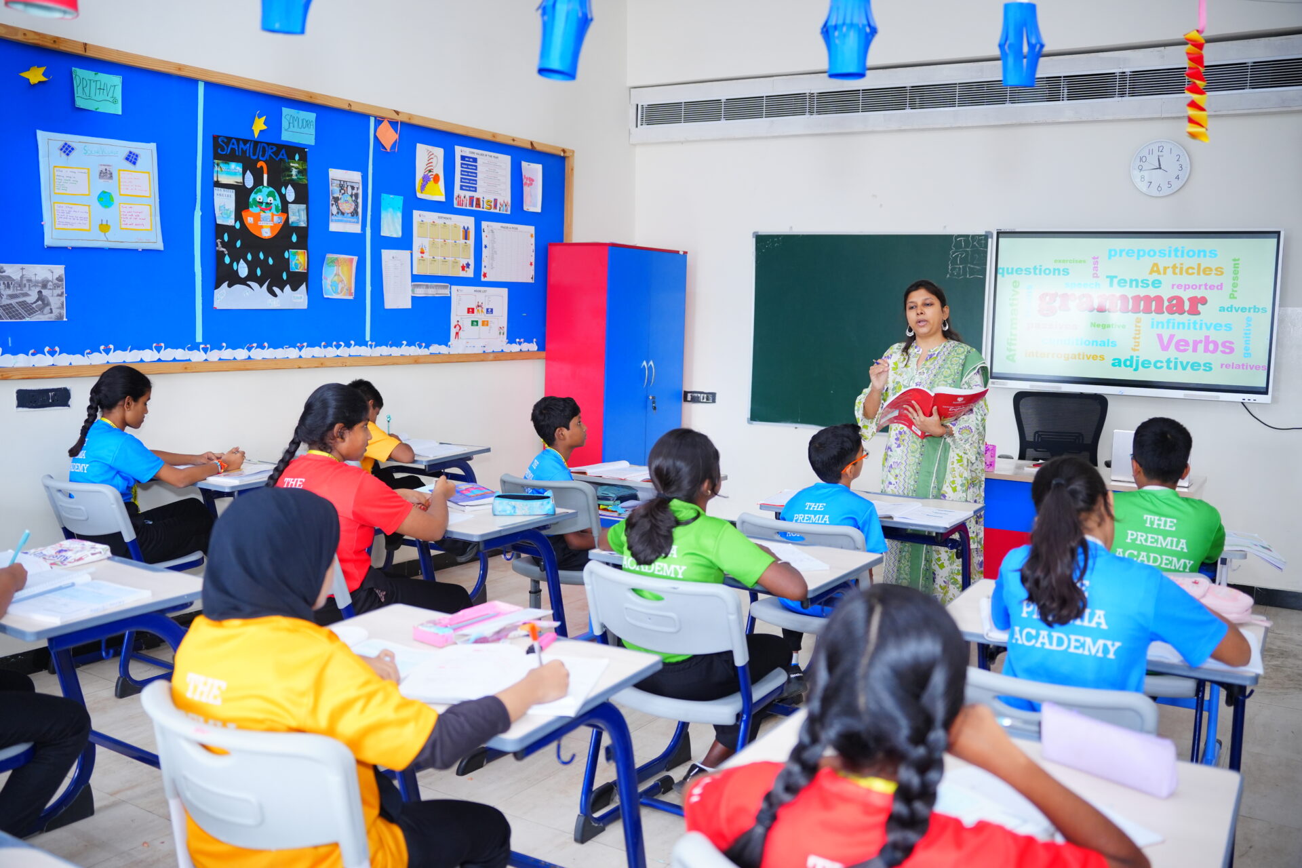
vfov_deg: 42.0
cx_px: 651
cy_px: 434
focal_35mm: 31
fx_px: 1132
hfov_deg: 59.8
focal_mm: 31.3
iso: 1000
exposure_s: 1/200
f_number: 2.8
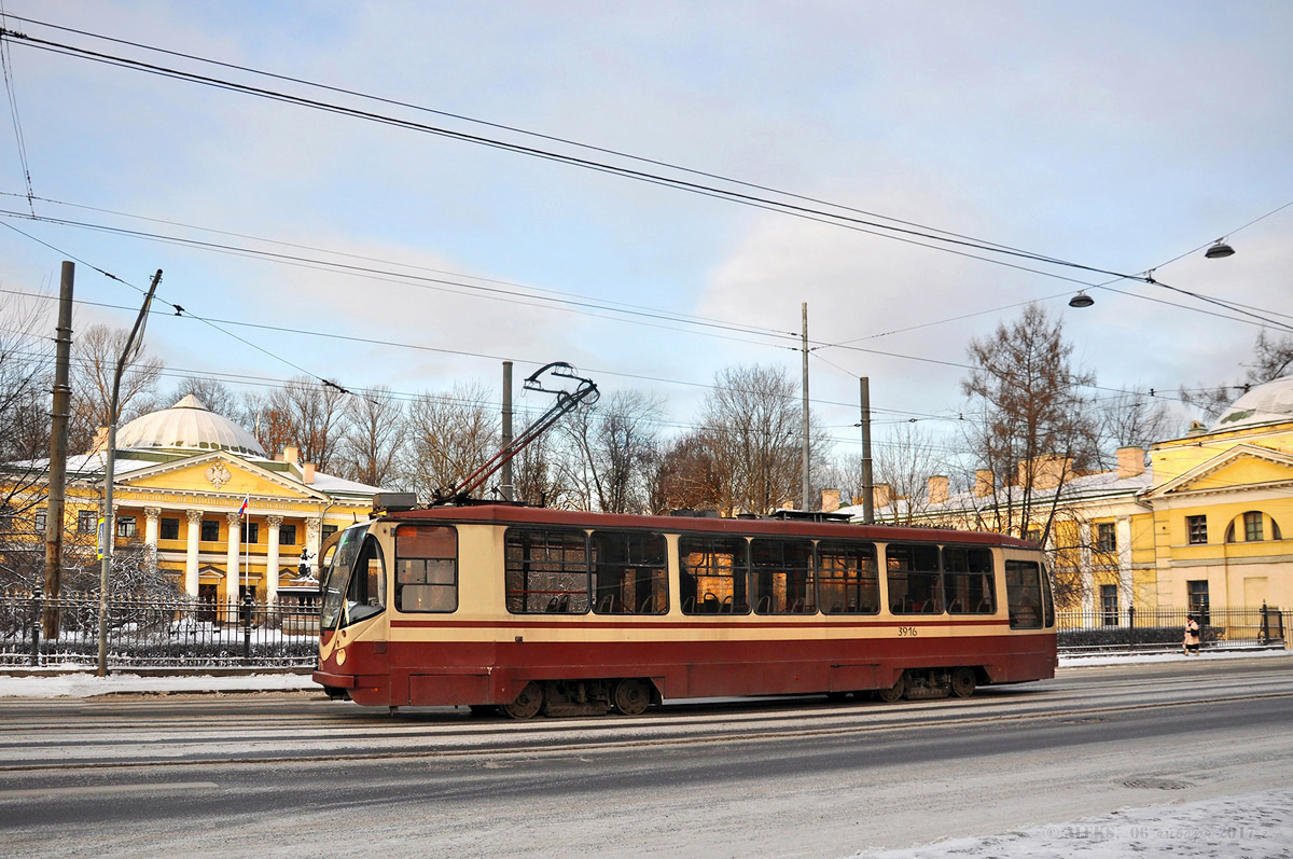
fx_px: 969
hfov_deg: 67.4
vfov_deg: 47.8
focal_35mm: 27
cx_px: 646
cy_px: 430
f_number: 5.6
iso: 200
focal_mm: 18
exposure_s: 1/250
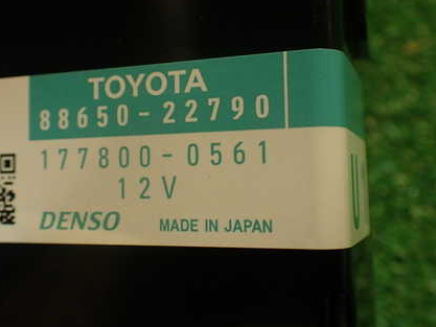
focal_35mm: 46
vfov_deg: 31.5
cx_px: 189
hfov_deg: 41.1
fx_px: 580
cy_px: 140
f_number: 2.4
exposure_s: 1/50
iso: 200
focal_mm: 5.79
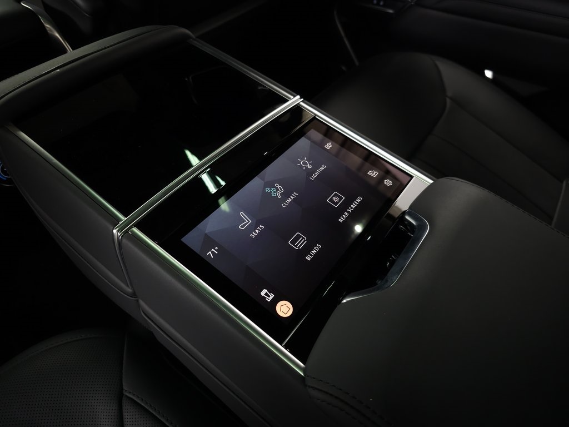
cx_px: 284
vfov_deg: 58.9
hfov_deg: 73.9
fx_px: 378
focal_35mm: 23
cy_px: 214
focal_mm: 6.3
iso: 200
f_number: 1.7
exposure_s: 1/60
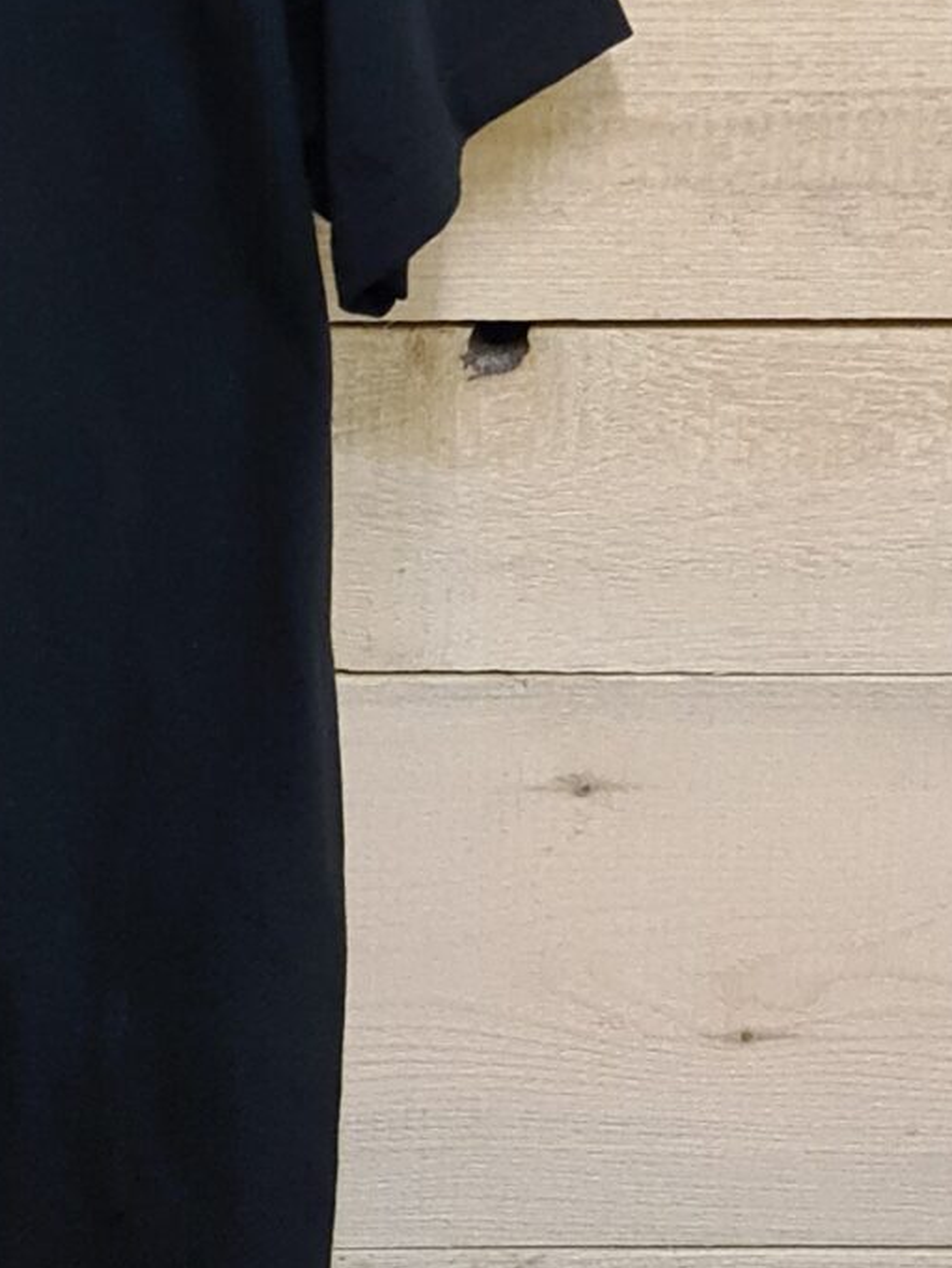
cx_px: -292
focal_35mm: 94
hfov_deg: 15.0
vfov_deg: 20.3
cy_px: 67
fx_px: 3446
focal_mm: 7
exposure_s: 1/100
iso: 1250
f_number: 1.8
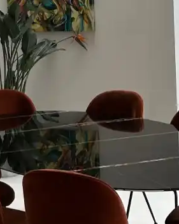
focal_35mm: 130
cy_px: -29
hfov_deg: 11.9
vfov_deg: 14.4
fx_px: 861
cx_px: 77
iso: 32
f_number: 1.5
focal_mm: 5.7
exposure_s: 1/102
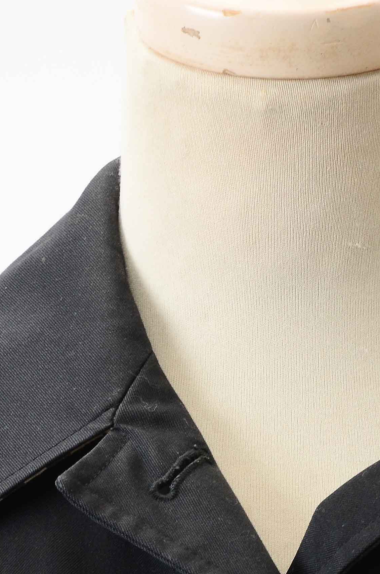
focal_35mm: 454
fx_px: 7229
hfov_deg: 3.0
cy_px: 666
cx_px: 304
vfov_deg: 4.5
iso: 400
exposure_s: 1/80
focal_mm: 105
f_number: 10
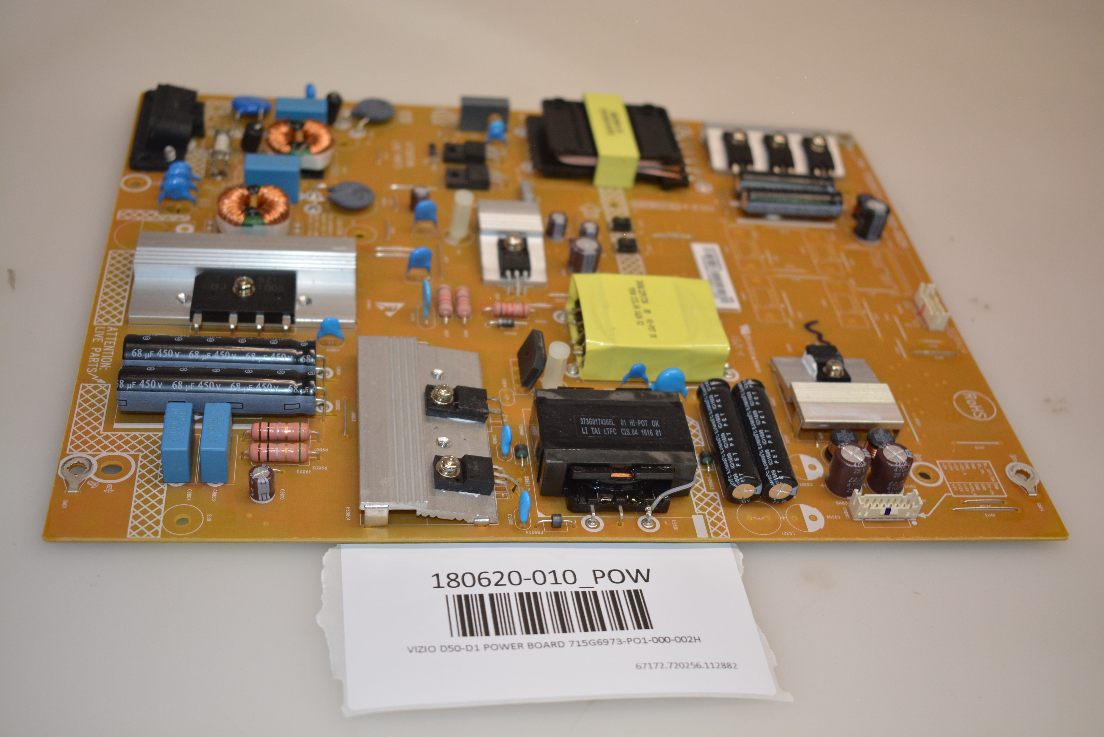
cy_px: 368
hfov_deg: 43.6
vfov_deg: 29.9
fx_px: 1380
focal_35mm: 45
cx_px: 552
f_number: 4.2
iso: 800
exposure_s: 1/200
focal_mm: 30
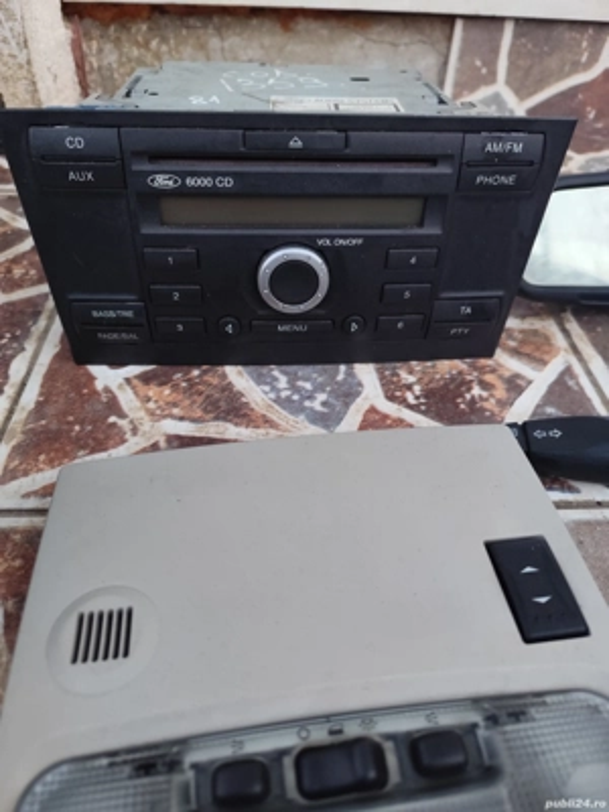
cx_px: 304
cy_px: 406
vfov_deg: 73.9
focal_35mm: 23
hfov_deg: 58.9
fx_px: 540
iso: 800
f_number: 1.65
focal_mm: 6.19
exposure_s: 1/33.3
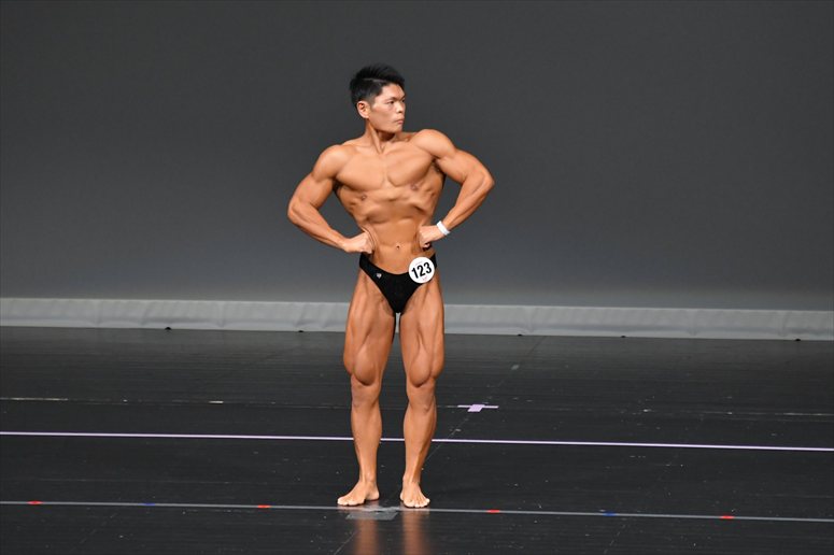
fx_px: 7294
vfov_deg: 4.4
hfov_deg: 6.5
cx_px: 417
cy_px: 278
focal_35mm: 315
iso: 4000
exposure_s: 1/400
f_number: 5.6
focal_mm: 210
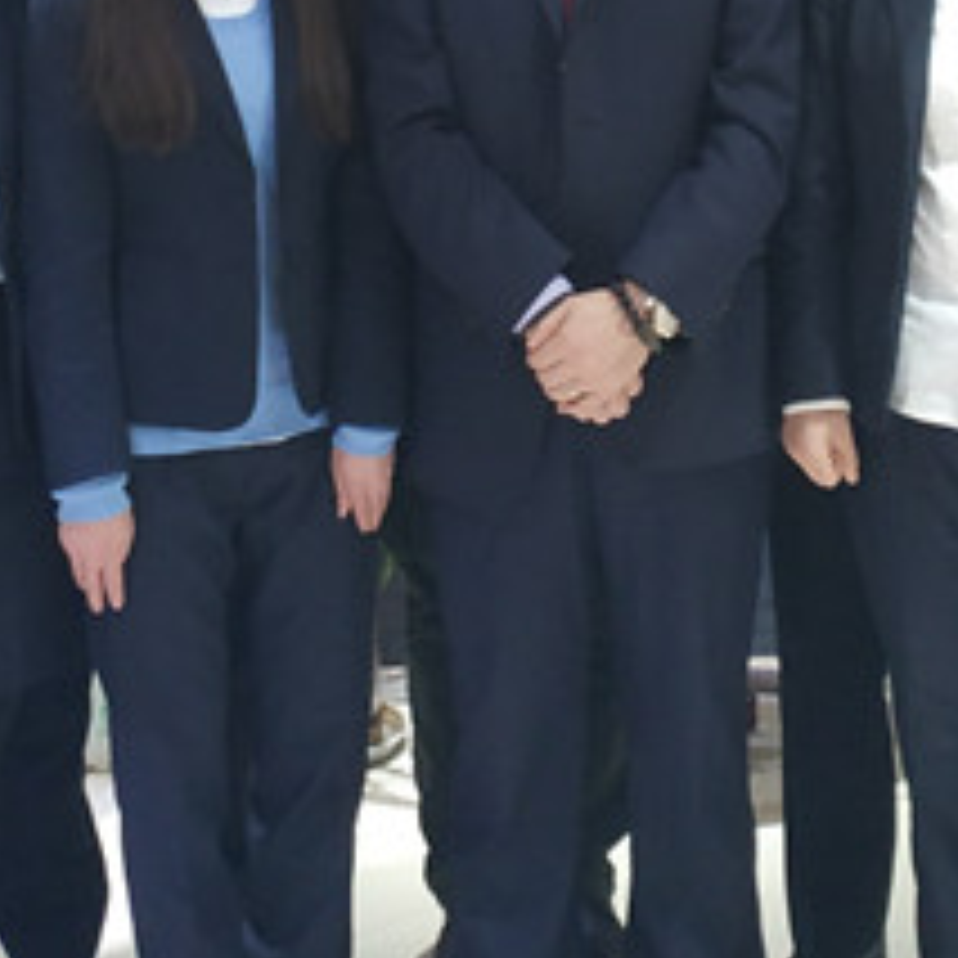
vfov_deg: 15.8
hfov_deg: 16.4
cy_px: -211
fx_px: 3319
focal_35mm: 106
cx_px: 495
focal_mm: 4.5
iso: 784
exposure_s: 1/17
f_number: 2
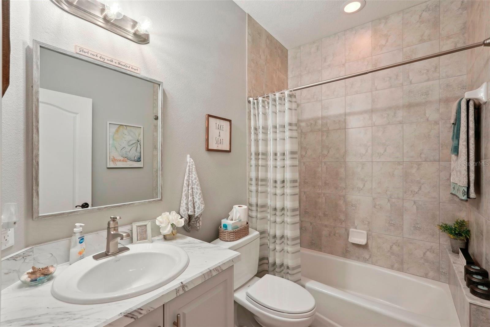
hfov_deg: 96.7
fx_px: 218
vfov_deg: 73.7
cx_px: 245
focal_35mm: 16
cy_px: 164
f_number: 8
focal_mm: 16
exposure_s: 1/8
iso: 400
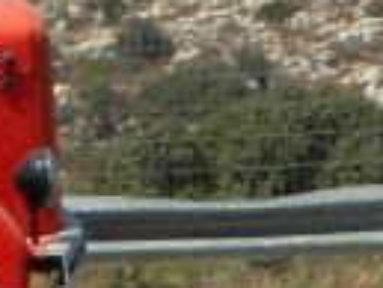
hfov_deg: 6.4
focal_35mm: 286
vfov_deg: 5.2
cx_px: -733
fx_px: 3167
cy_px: 303
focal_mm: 6.4
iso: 80
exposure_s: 1/331
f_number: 7.4
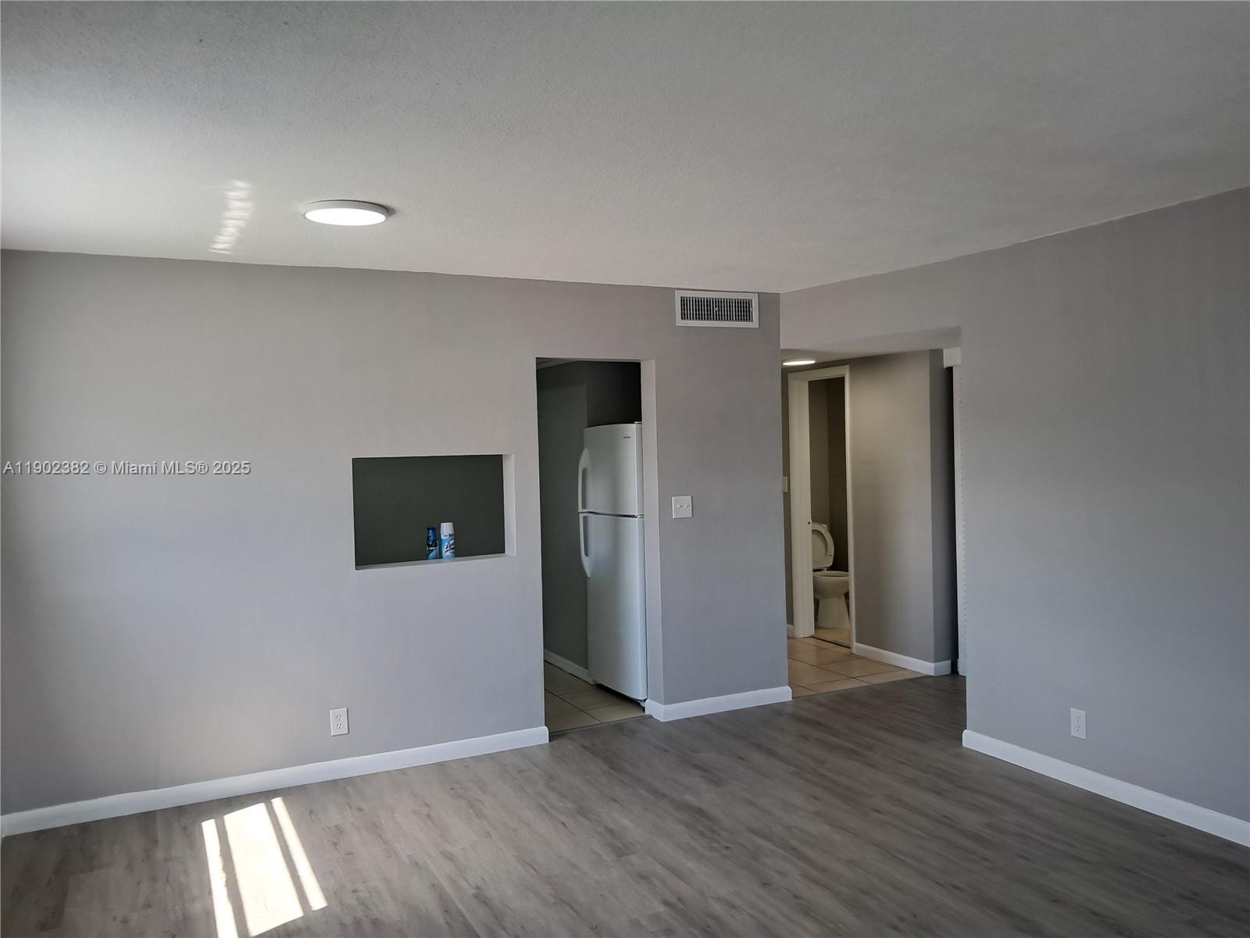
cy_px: 469
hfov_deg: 65.3
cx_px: 625
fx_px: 975
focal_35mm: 27
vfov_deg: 51.4
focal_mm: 4
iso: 50
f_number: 1.8
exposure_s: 1/60
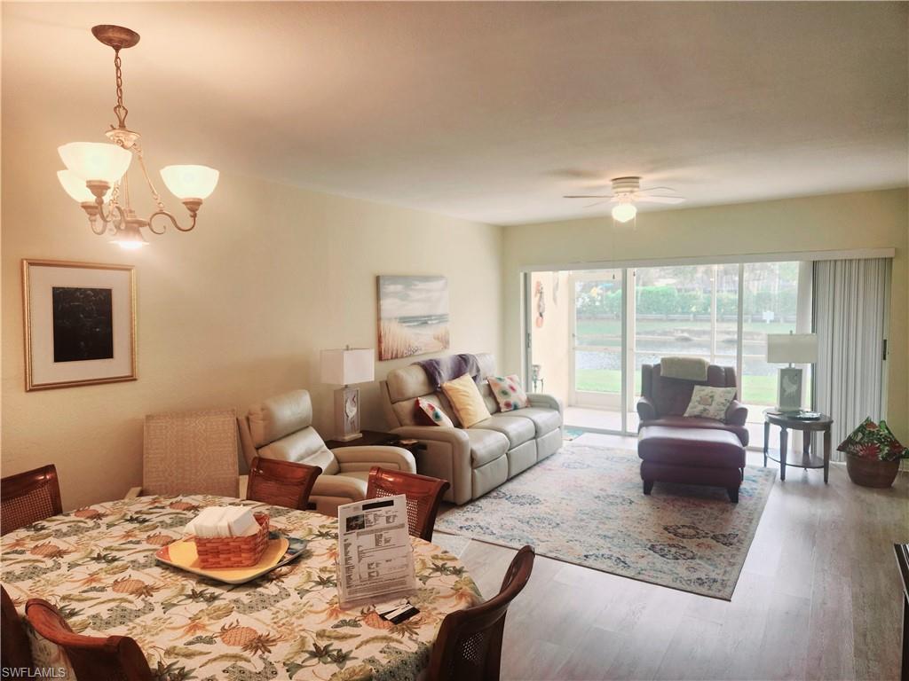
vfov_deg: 58.9
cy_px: 340
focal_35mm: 23
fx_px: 604
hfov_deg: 73.9
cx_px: 454
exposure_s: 1/120
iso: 64
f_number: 1.8
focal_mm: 5.4
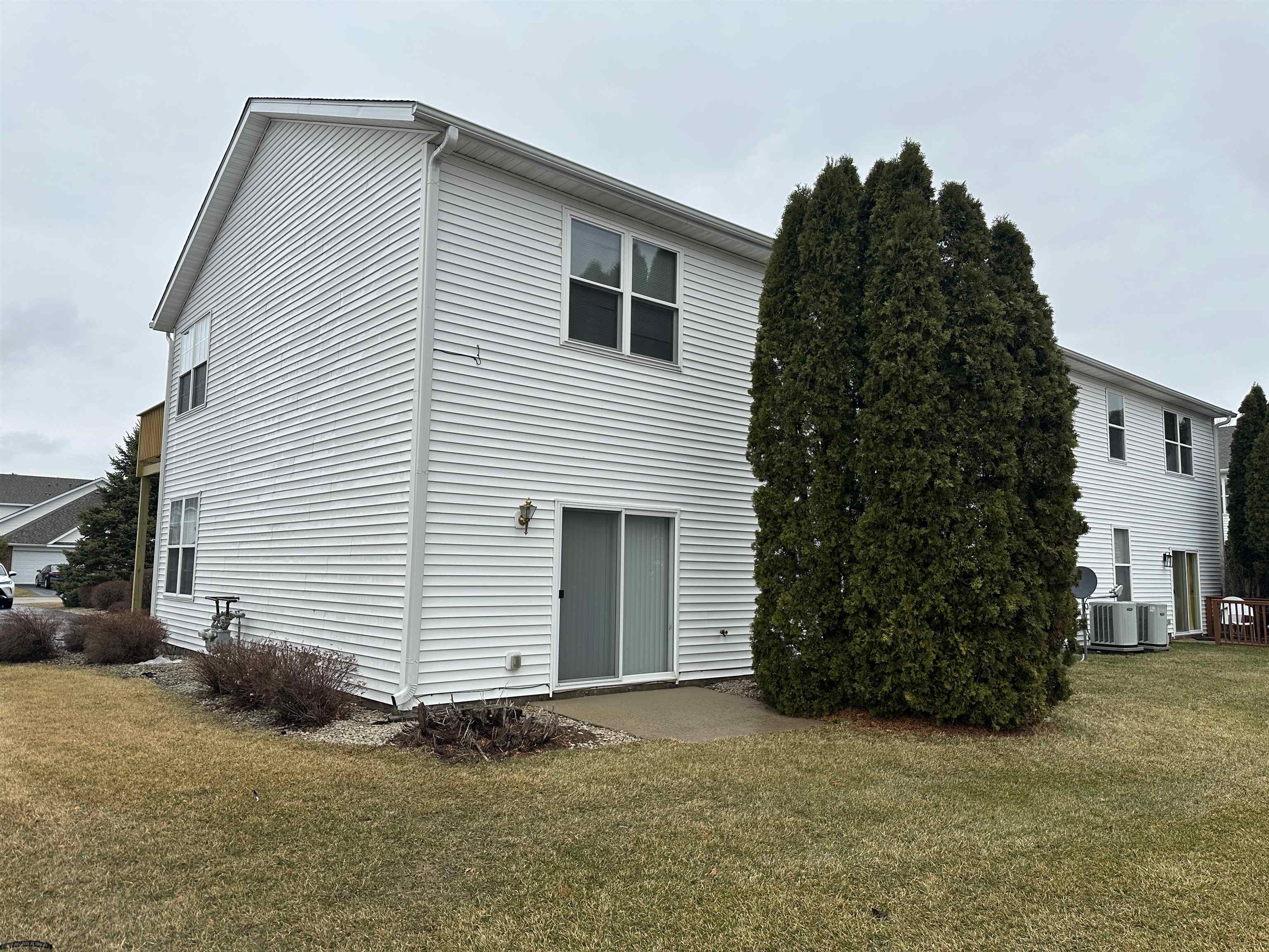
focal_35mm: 24
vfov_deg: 56.8
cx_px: 634
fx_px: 880
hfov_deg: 71.6
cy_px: 476
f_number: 1.78
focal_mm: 6.86
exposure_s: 1/1495
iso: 80
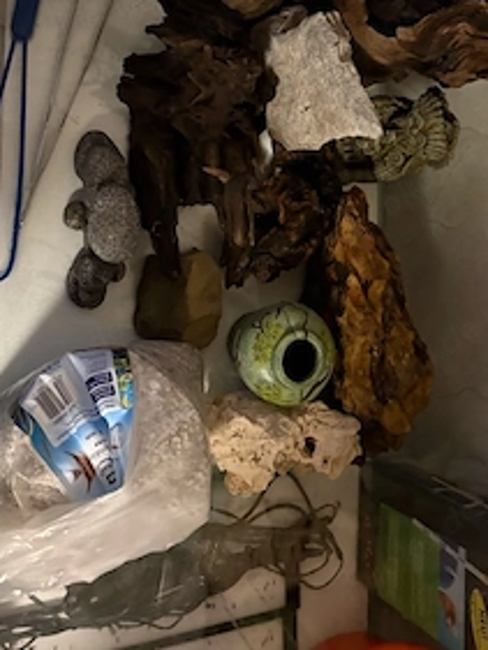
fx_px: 695
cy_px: 215
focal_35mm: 37
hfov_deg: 38.6
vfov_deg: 49.2
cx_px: 284
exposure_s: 1/25
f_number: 1.6
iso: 800
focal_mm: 5.96
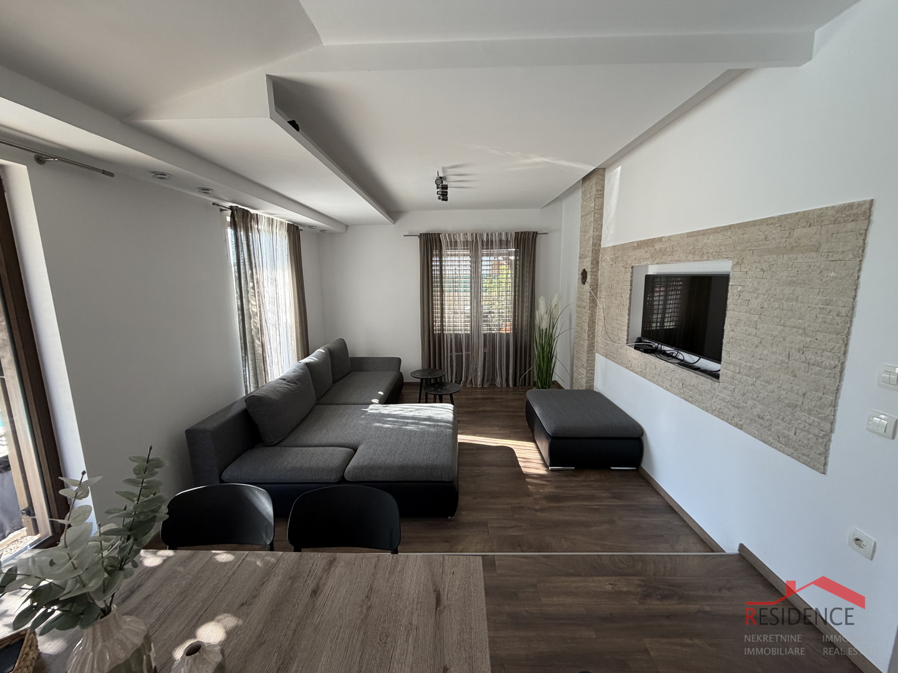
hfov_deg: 102.1
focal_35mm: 14
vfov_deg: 85.7
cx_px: 449
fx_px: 363
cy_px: 336
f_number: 2.2
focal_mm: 2.22
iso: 160
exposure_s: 1/121
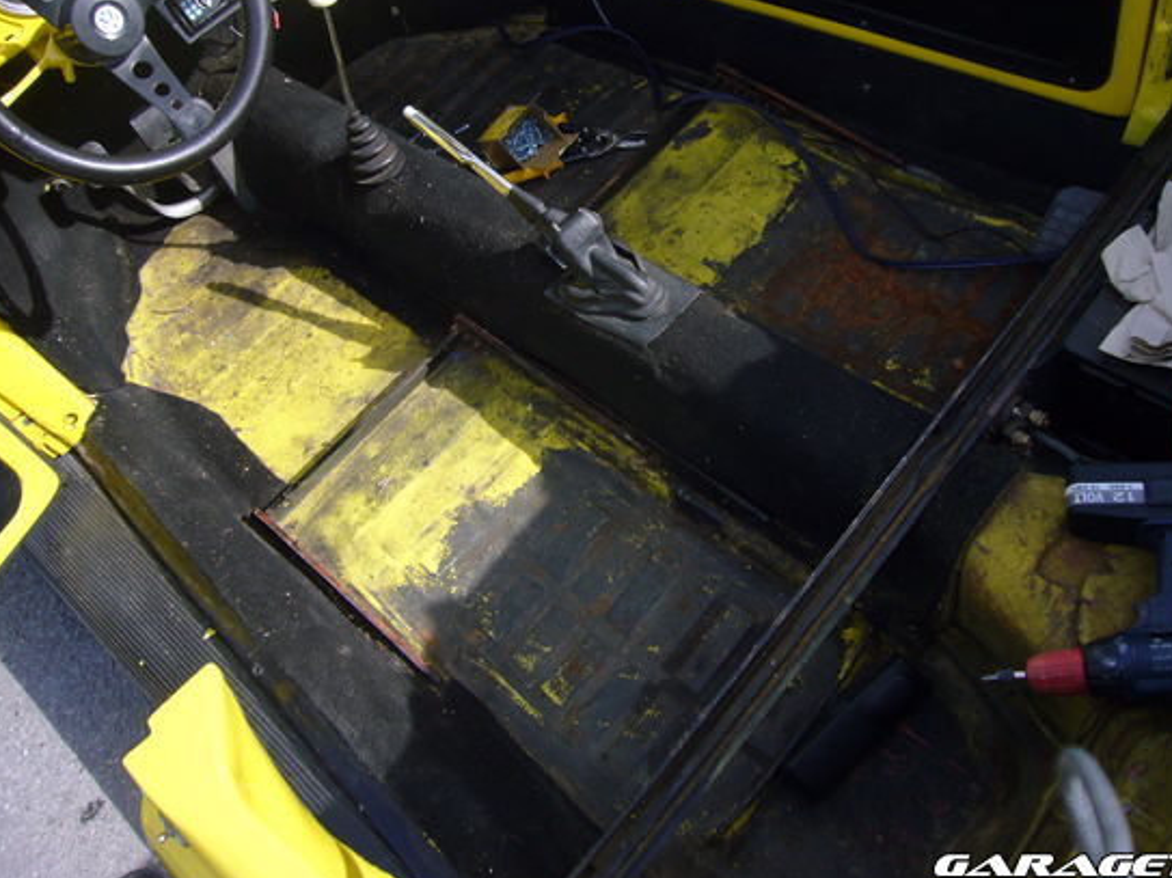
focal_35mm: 33
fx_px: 1117
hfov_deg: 55.3
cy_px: 369
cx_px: 613
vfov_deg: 42.8
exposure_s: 1/400
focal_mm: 4.6
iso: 80
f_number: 2.8
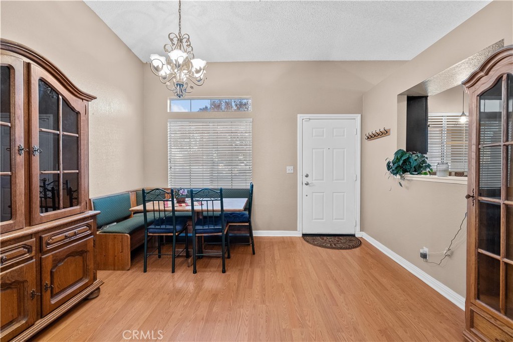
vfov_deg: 73.8
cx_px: 256
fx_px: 228
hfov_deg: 96.7
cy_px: 171
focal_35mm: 16
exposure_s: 1/3
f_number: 8
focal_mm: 16
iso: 1250
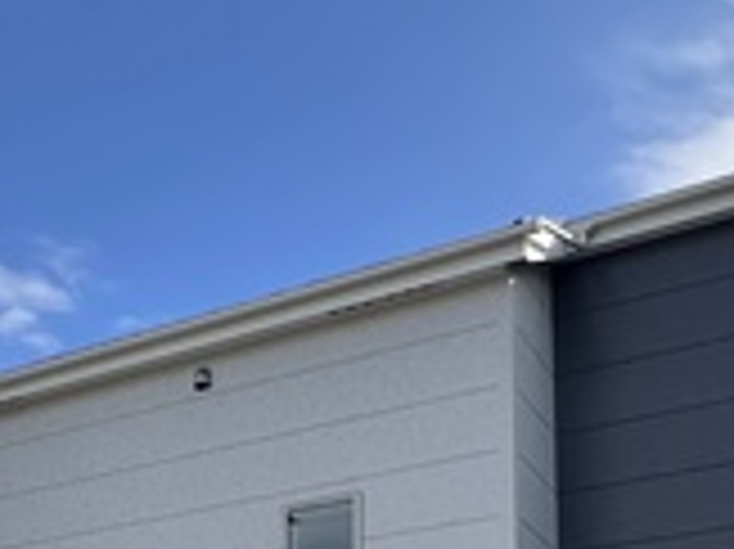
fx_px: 1081
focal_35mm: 51
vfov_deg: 23.9
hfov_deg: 37.5
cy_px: 770
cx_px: 378
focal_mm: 1.57
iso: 32
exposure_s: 1/889
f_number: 1.8
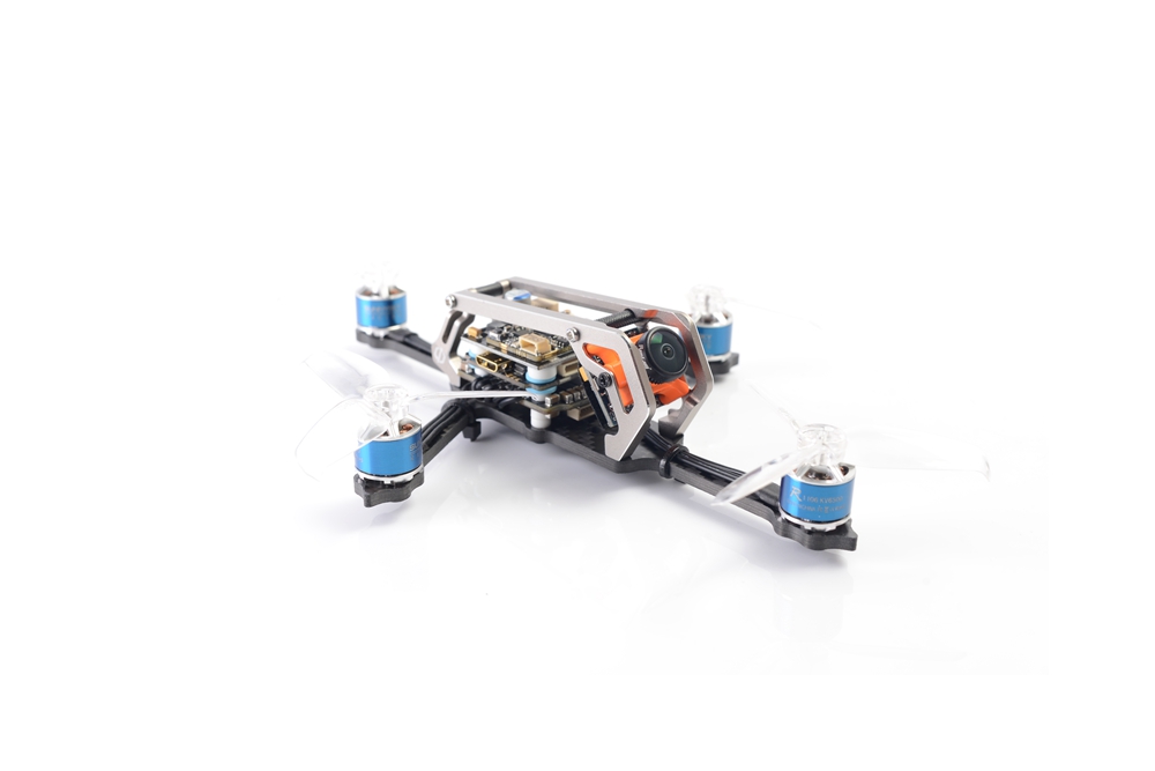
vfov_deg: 37.9
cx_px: 578
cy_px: 386
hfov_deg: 54.4
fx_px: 1123
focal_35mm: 35
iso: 200
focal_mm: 35
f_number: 10
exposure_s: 1/100
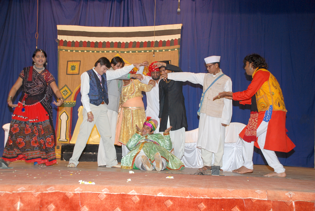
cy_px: 106
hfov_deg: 37.8
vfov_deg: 25.8
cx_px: 158
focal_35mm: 52
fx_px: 460
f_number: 4.5
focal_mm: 35
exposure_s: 1/50
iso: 250
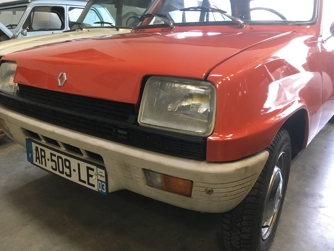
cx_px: 167
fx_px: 280
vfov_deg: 48.2
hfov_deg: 61.7
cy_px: 126
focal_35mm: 29
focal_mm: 4.15
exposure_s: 1/20
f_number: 2.2
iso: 200
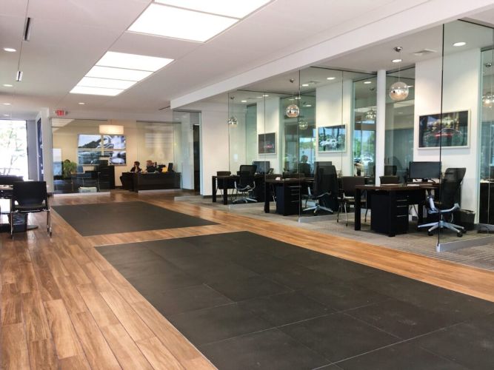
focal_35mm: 29
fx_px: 414
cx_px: 247
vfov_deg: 48.2
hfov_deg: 61.7
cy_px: 185
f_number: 2.2
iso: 32
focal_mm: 4.15
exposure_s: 1/60
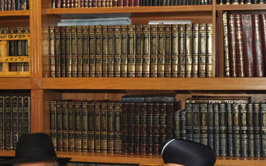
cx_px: 149
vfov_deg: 15.0
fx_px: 616
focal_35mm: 85
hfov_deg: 24.3
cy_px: 175
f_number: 11
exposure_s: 1/60
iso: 1250
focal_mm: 22
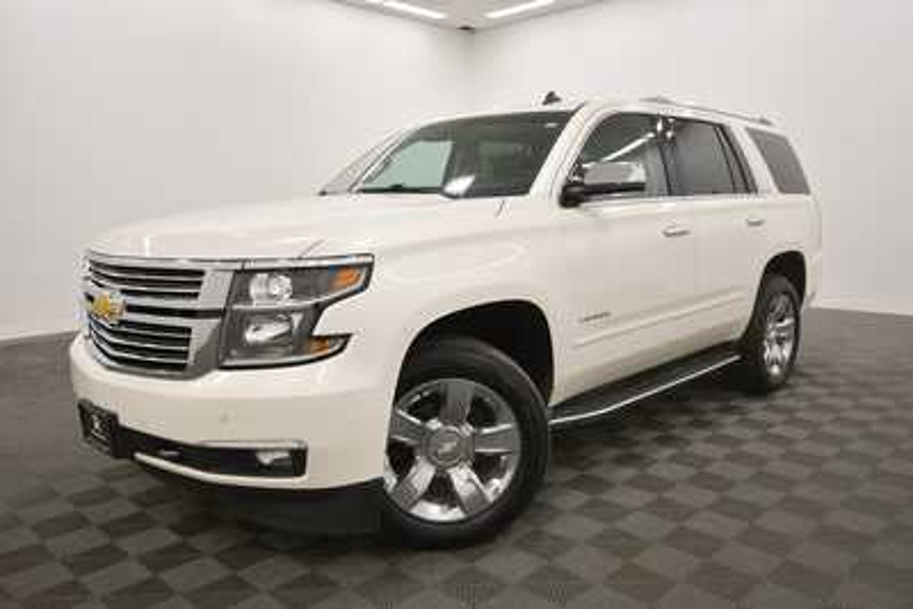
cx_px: 456
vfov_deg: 48.0
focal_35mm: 27
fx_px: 685
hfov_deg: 67.4
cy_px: 304
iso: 800
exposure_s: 1/200
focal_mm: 18
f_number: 5.6
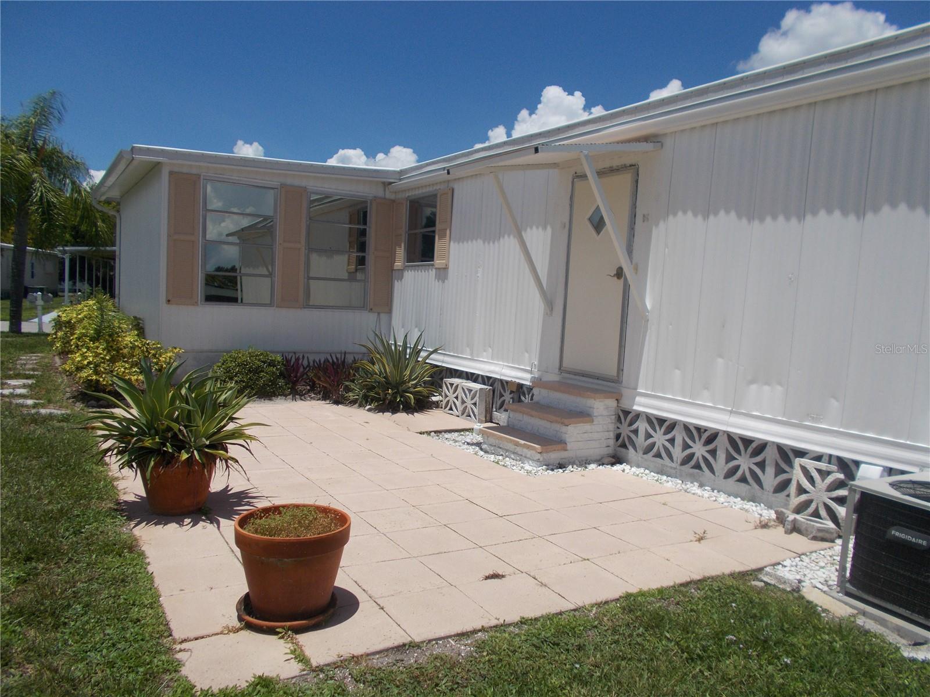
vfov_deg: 53.1
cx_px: 465
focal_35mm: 26
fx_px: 699
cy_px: 348
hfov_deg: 67.3
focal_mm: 4.6
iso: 80
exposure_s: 1/400
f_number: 8
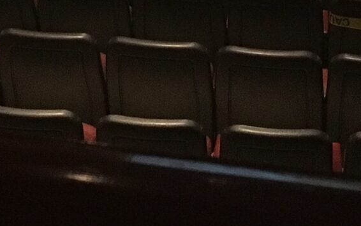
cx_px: 168
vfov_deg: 8.4
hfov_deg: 15.0
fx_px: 1368
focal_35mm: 139
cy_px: -369
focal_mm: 4.15
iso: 200
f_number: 2.2
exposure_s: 1/20
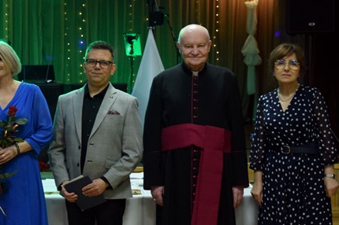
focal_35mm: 88
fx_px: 828
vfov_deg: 15.5
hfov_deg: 23.0
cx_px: 112
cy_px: 139
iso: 2200
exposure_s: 1/100
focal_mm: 28
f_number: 4
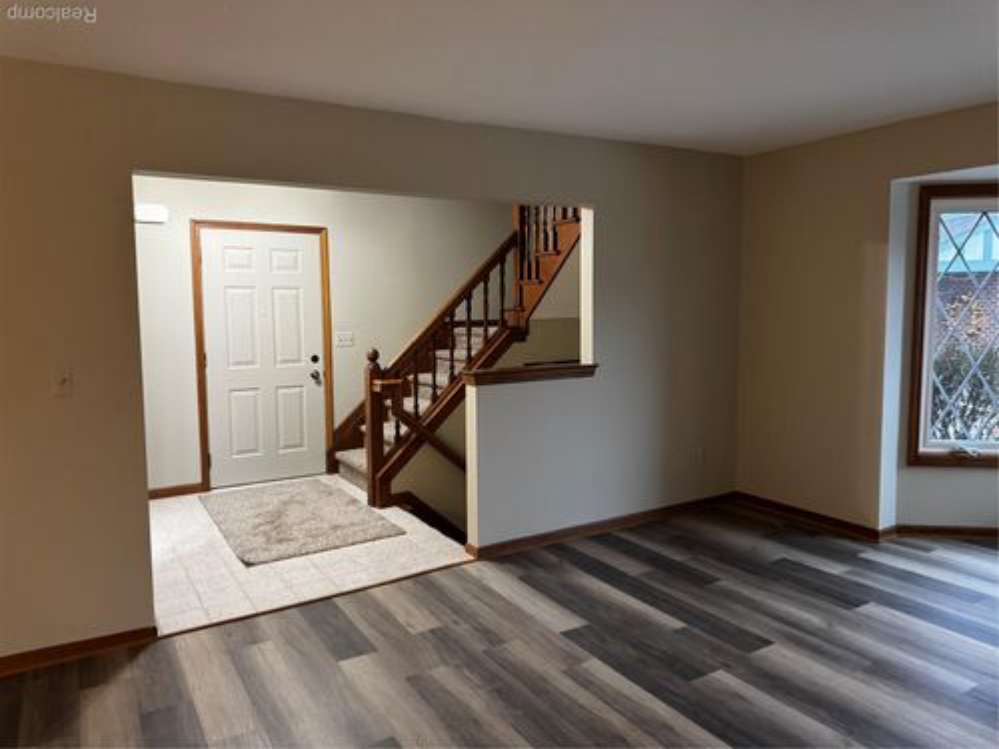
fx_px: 693
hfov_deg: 71.6
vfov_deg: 56.8
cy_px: 374
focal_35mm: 24
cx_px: 500
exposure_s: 1/60
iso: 640
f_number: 1.78
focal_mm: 6.76
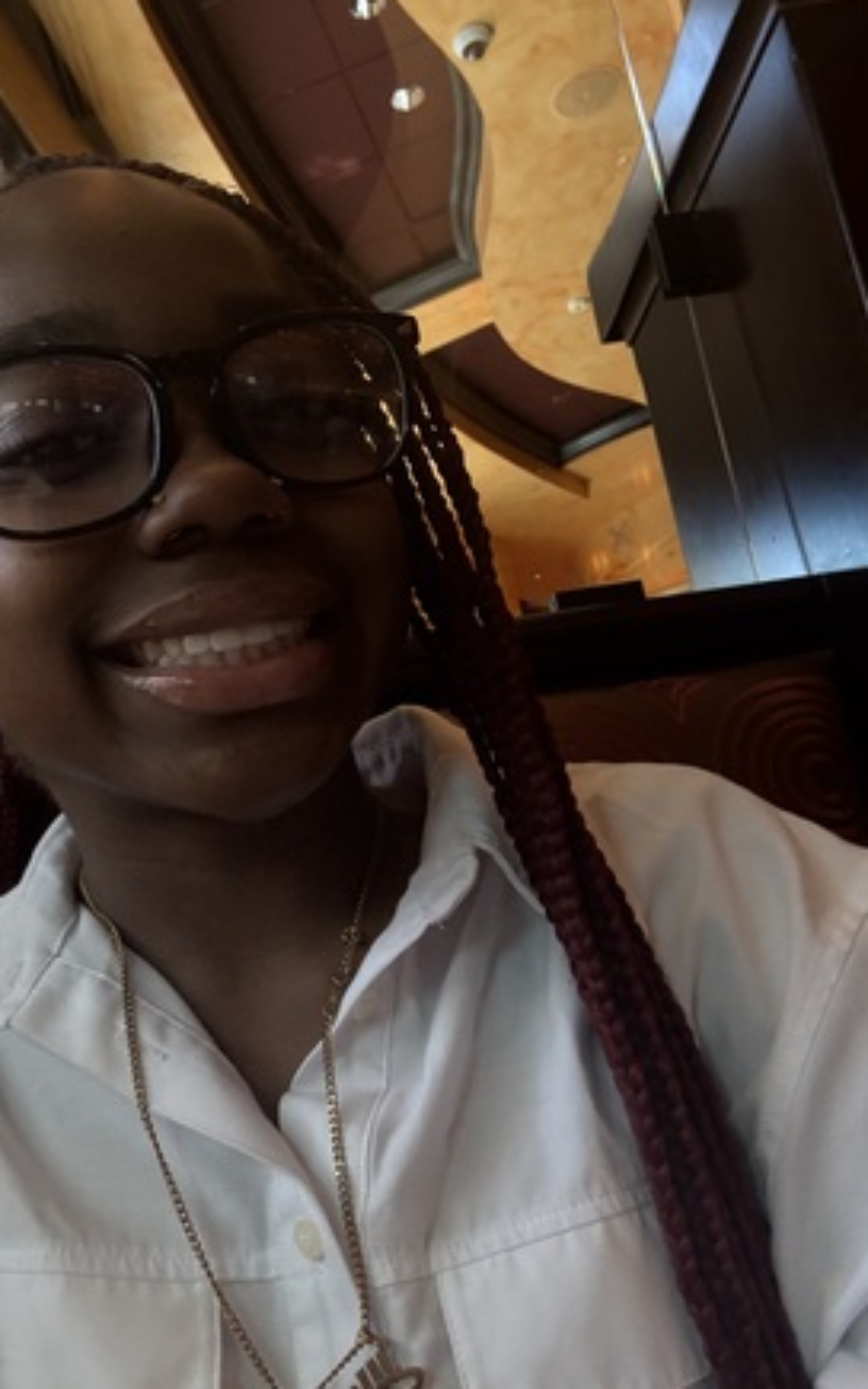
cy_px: 712
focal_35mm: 28
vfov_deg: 66.5
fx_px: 1059
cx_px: 279
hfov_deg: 43.8
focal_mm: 2.69
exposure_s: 1/60
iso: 250
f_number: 1.9
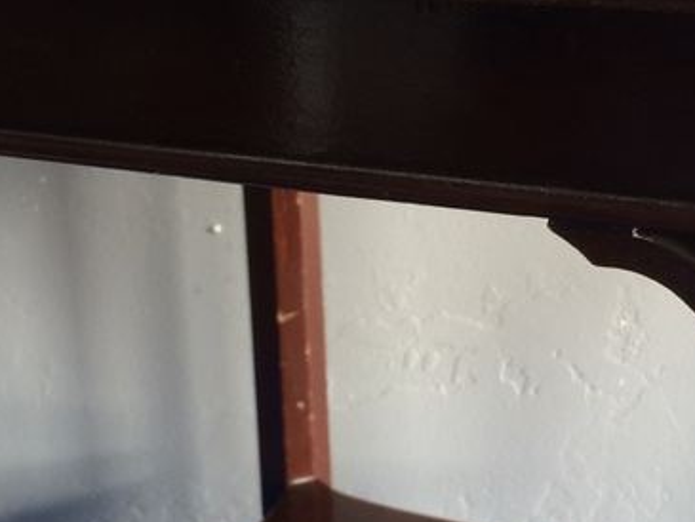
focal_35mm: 74
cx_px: 545
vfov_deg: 19.9
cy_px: 275
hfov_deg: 25.9
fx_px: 1486
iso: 80
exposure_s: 1/30
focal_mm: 4.12
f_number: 2.2
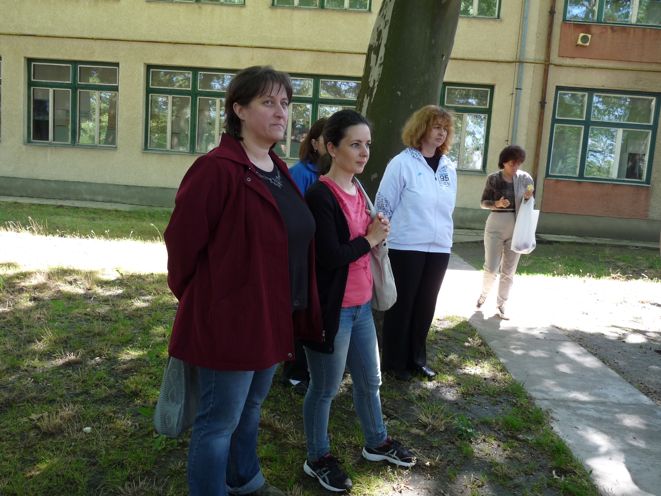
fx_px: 554
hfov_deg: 61.7
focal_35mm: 29
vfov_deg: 48.2
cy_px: 248
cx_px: 330
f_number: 2.8
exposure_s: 1/60
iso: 100
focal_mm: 4.8
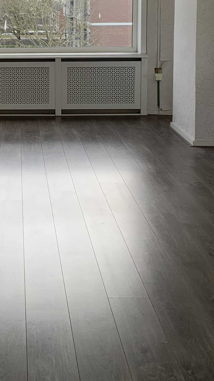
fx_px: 747
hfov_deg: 15.9
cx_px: -12
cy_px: 73
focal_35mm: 74
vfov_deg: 28.0
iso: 25
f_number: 1.8
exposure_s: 1/122
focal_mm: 3
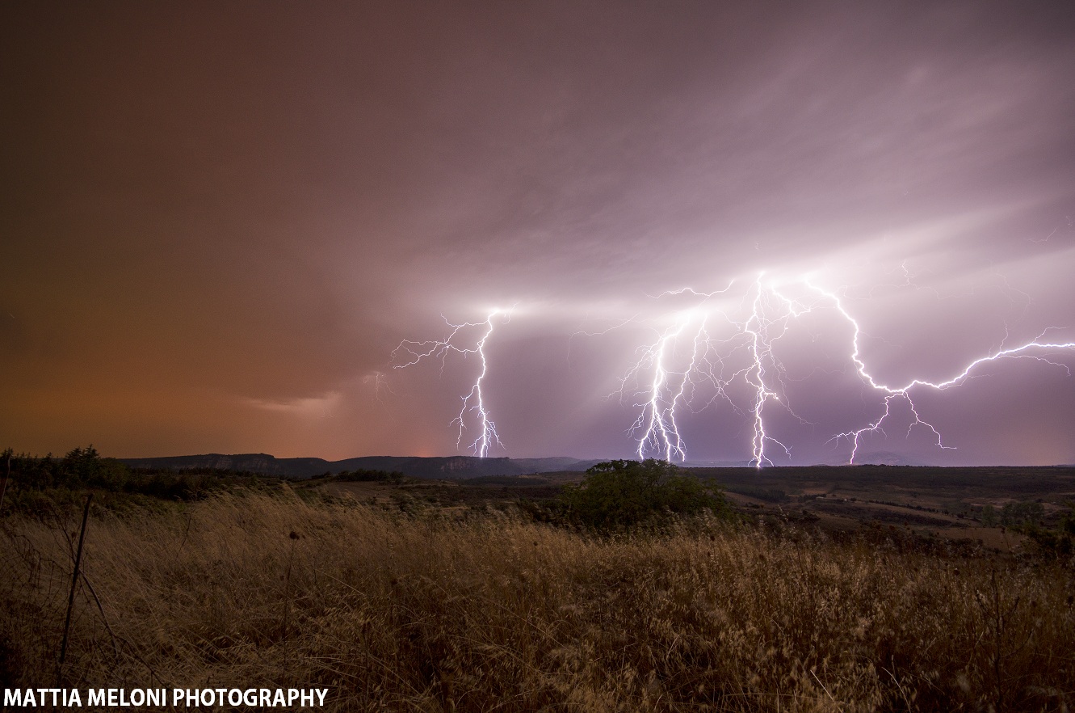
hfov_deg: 100.5
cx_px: 538
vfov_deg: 77.1
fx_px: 447
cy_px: 356
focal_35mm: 15
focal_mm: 10
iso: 100
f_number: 6.7
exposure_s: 139
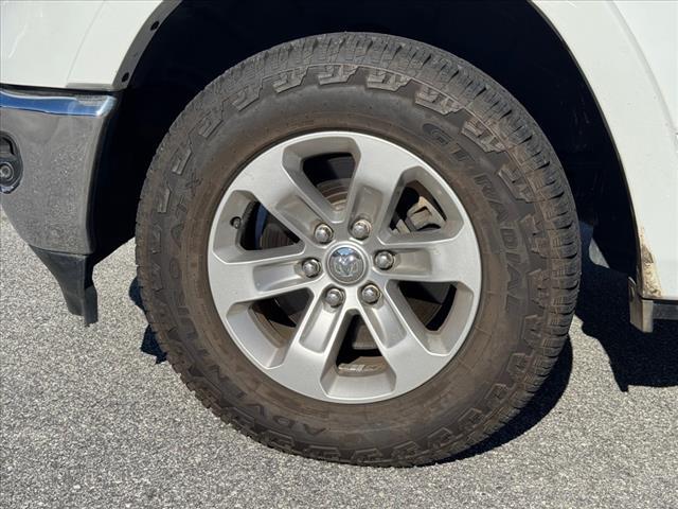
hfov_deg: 39.7
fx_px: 940
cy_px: 254
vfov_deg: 30.3
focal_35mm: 48
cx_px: 339
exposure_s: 1/6410
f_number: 1.78
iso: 80
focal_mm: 6.76
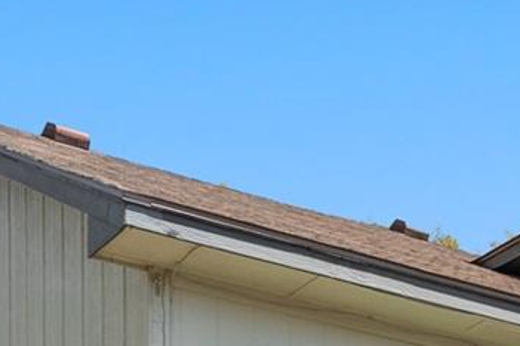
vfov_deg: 10.2
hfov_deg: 17.8
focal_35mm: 111
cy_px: 906
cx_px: 554
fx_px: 1603
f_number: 8
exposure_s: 1/250
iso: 800
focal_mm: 19
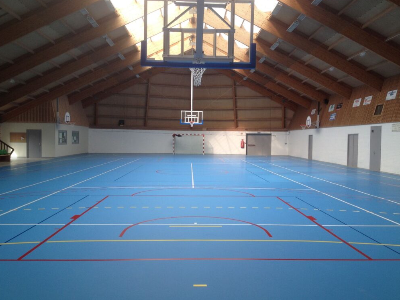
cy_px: 149
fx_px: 416
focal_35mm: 36
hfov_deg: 51.4
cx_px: 203
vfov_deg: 39.7
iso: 50
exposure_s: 1/230
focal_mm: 4.28
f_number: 2.4
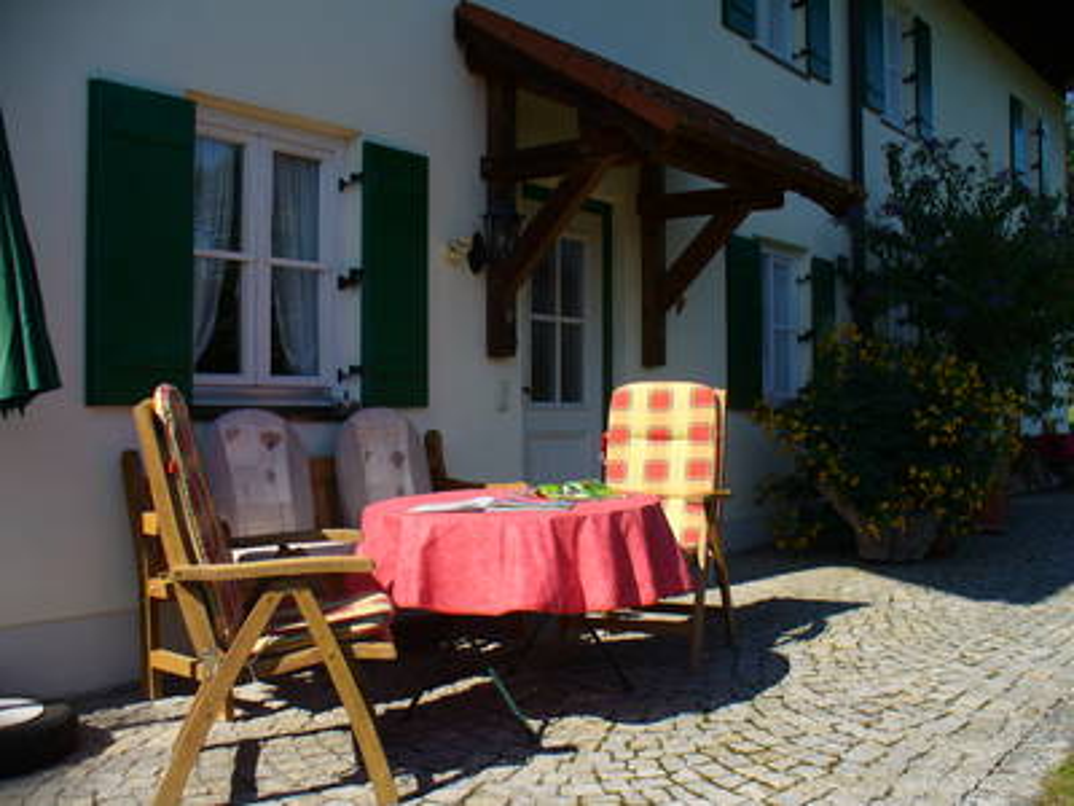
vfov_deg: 38.7
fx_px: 1148
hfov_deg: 50.1
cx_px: 537
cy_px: 403
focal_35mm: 37
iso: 64
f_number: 5.6
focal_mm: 6.1
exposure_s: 1/250
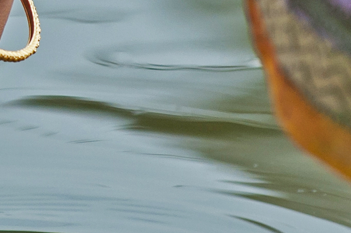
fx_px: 12163
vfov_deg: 1.1
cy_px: 7
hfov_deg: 1.7
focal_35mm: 1249
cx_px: -251
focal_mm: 200
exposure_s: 1/320
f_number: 3.5
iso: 500
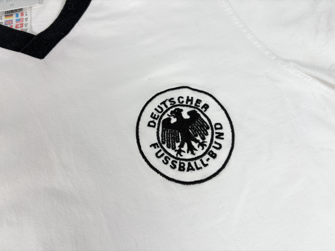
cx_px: 168
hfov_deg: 67.3
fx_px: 252
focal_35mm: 26
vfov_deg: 53.1
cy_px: 126
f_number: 1.6
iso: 40
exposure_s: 1/180
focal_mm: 5.96
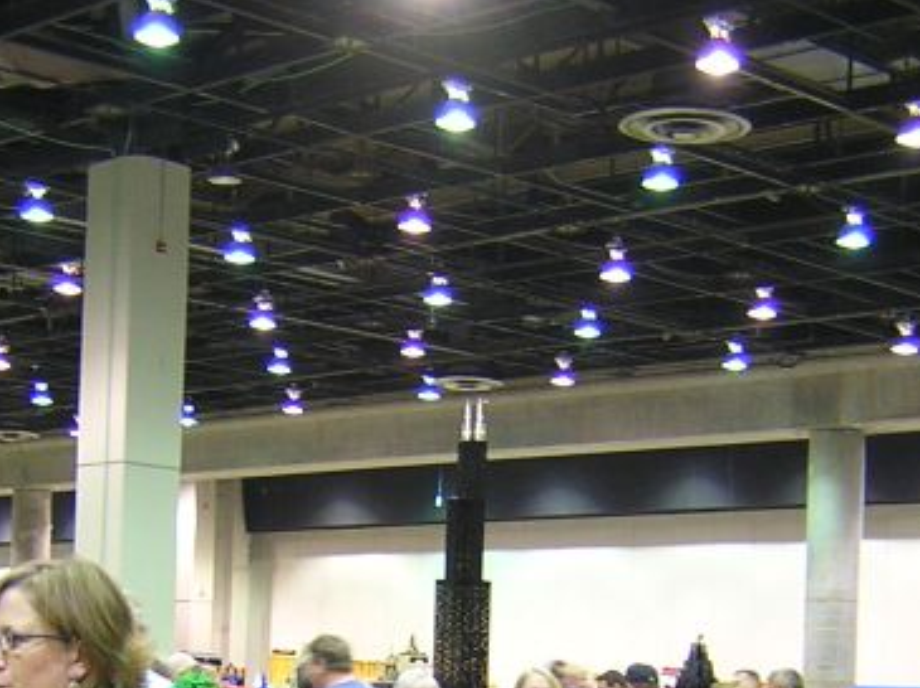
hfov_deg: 24.7
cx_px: 393
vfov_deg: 18.0
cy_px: 731
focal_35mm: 79
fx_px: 2098
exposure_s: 1/3.3
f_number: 2.6
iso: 122
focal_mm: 4.7
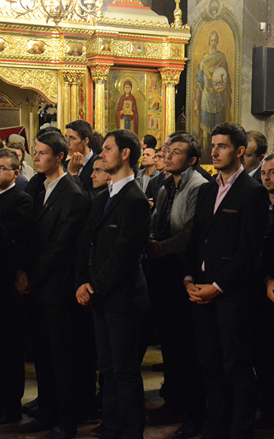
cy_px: 226
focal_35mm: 80
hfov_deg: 16.3
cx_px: 96
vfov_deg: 25.8
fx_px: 956
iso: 5000
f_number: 4.2
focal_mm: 32
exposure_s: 1/30
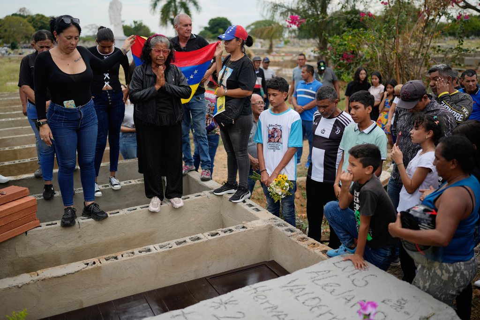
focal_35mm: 35
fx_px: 467
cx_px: 240
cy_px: 160
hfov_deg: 54.4
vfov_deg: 37.9
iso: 50
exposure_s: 1/2000
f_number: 1.4
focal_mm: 35
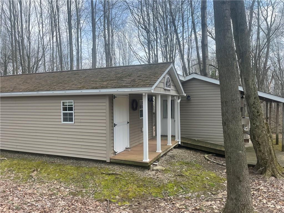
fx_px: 213
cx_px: 142
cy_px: 106
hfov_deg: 67.3
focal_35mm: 26
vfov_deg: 53.1
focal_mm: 4.2
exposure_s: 1/1366
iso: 32
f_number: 1.6
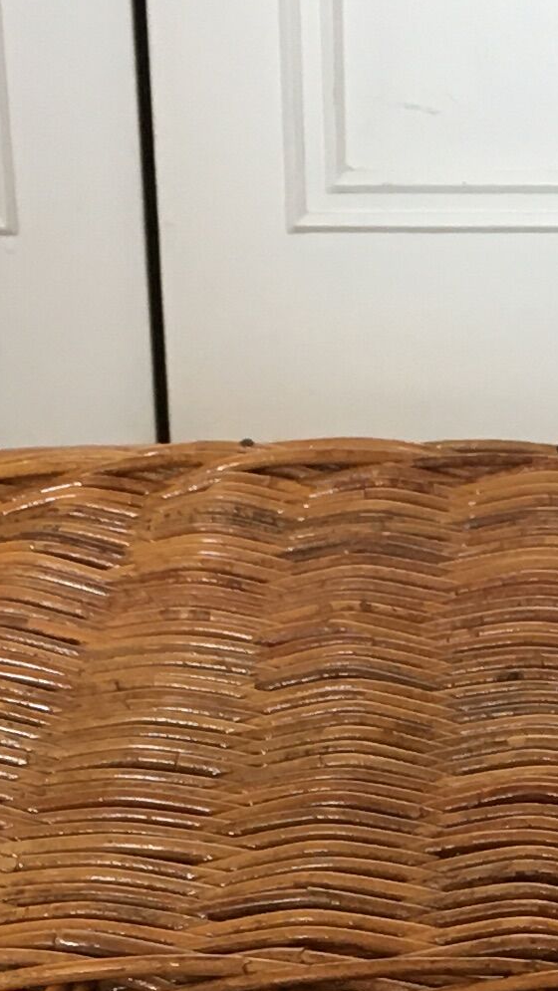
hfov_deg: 9.4
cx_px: 540
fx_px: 3365
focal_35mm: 128
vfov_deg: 16.0
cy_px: 1217
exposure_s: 1/33
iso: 100
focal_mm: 4.15
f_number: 2.2
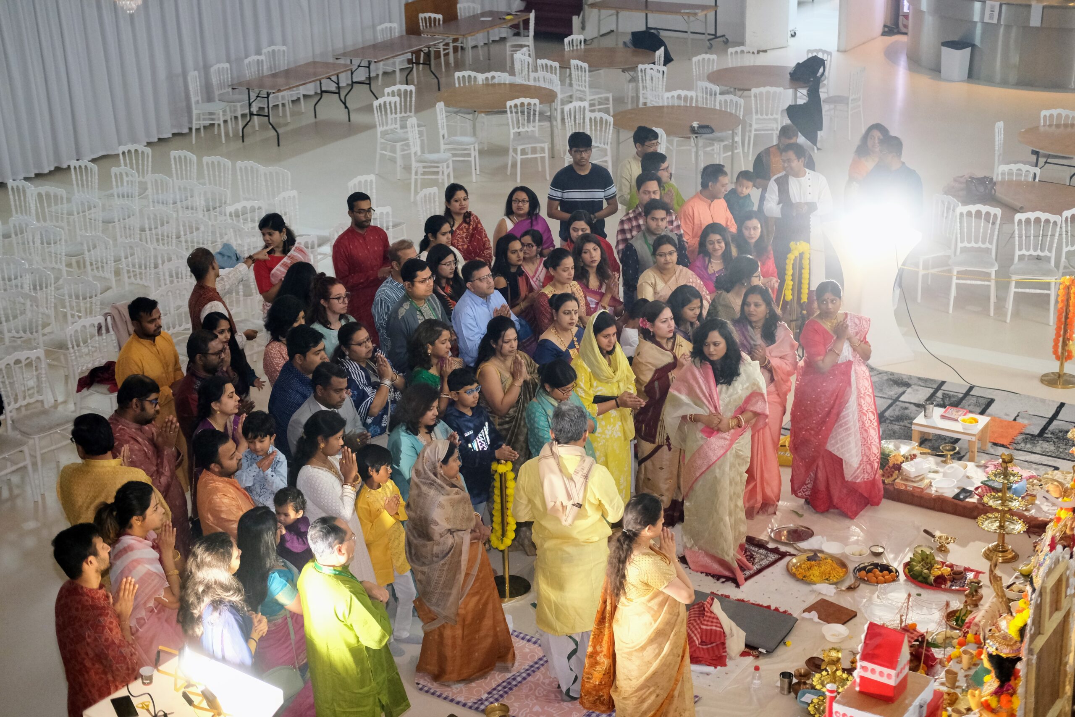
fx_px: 1583
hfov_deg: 37.5
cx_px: 538
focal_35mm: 53
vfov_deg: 25.5
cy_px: 358
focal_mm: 35
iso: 2500
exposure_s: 1/320
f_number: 2
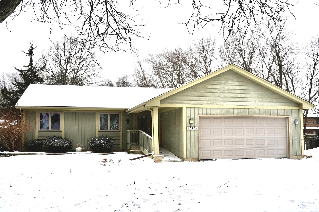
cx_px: 160
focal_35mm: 35
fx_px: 310
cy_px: 106
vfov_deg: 37.9
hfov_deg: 54.4
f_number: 9
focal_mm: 35
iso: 100
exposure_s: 1/125
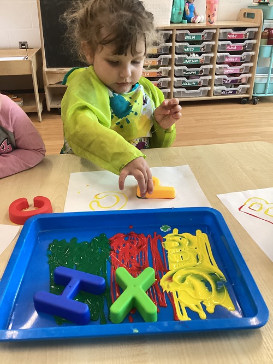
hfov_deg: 45.5
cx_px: 136
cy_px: 182
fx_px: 326
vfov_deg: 58.3
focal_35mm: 31
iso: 160
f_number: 2.4
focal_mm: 3.3
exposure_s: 1/60
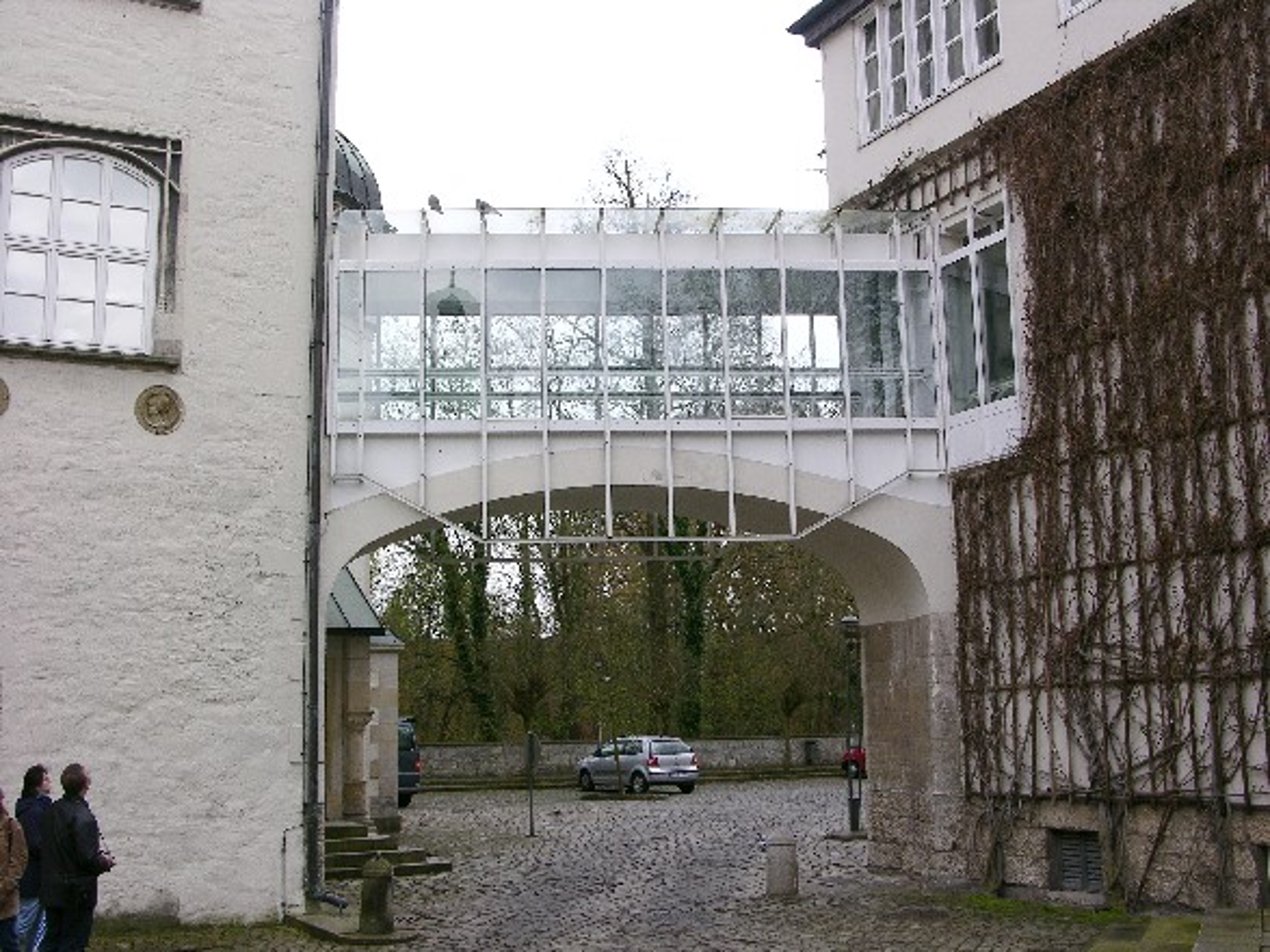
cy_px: 476
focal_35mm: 42
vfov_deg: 34.3
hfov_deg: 44.8
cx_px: 635
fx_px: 1541
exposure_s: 1/81.8
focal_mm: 10.7
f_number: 6.5
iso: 50
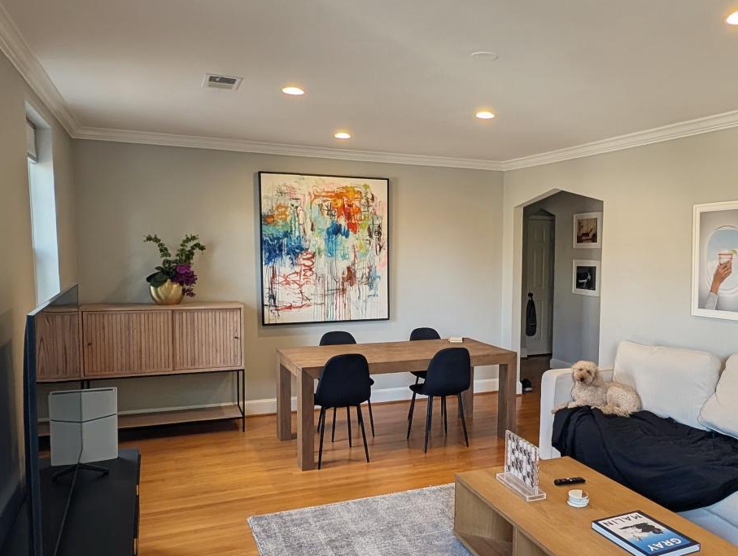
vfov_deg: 51.4
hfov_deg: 64.1
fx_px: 576
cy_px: 302
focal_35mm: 27
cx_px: 469
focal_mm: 2.23
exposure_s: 1/40
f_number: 1.95
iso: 45
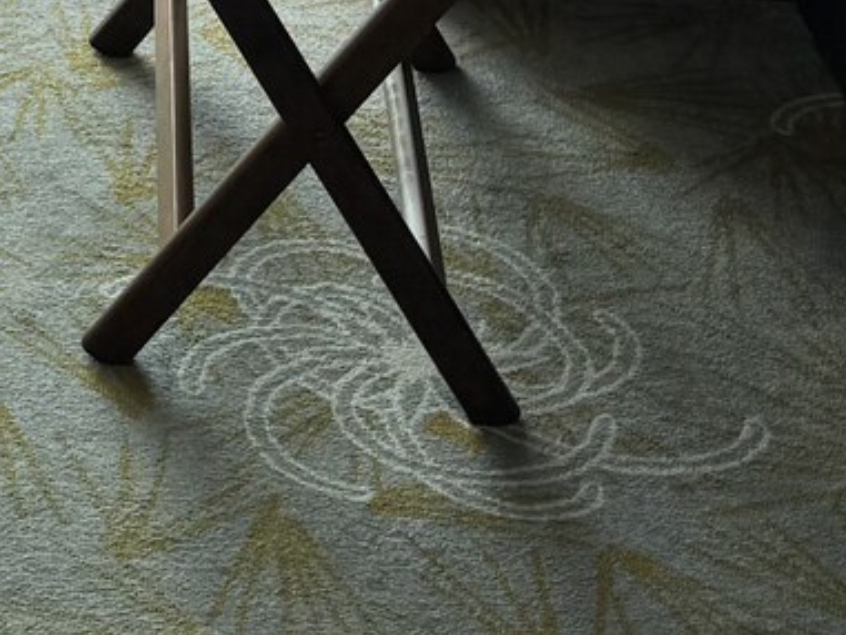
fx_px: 3080
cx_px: -542
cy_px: -591
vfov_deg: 10.8
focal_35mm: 126
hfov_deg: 14.3
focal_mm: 6.76
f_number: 1.78
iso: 80
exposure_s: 1/1112
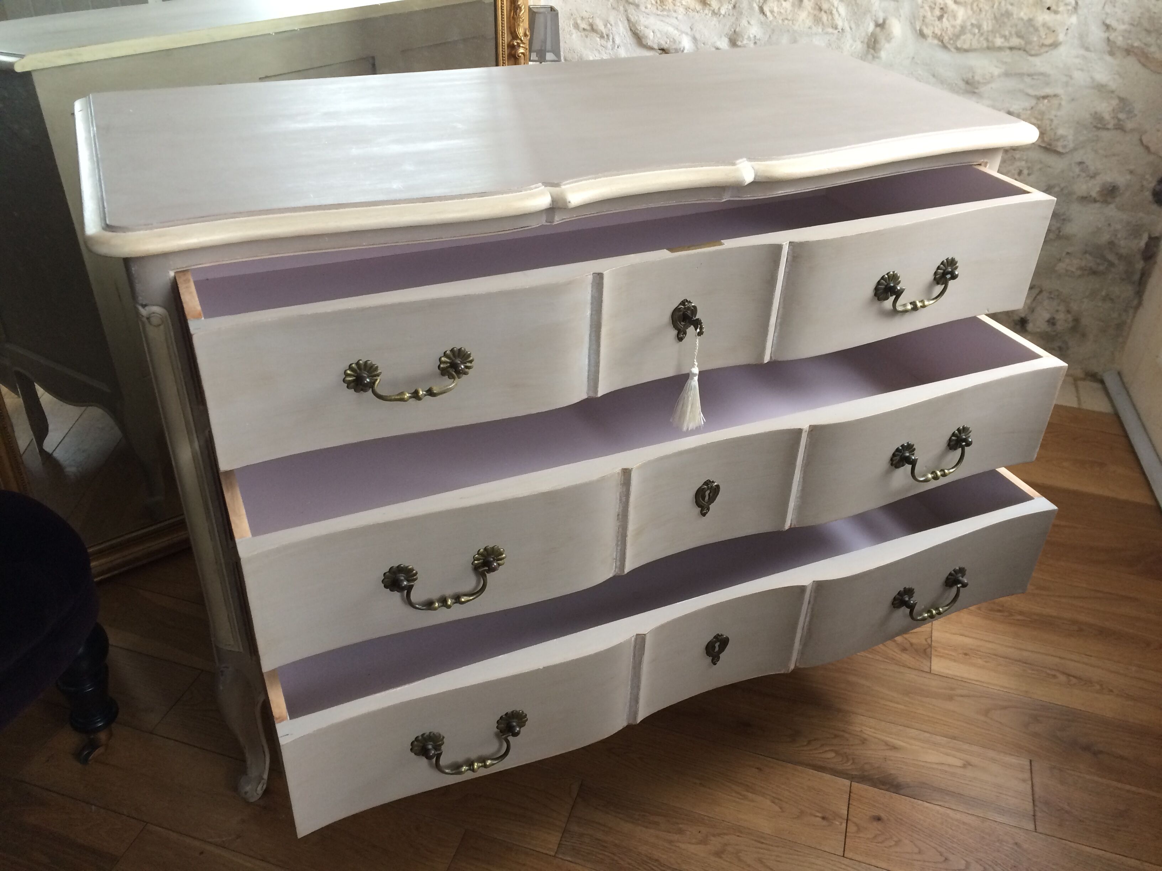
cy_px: 436
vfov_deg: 48.2
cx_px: 581
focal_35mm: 29
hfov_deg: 61.7
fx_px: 973
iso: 100
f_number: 2.2
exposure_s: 1/33
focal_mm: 4.15
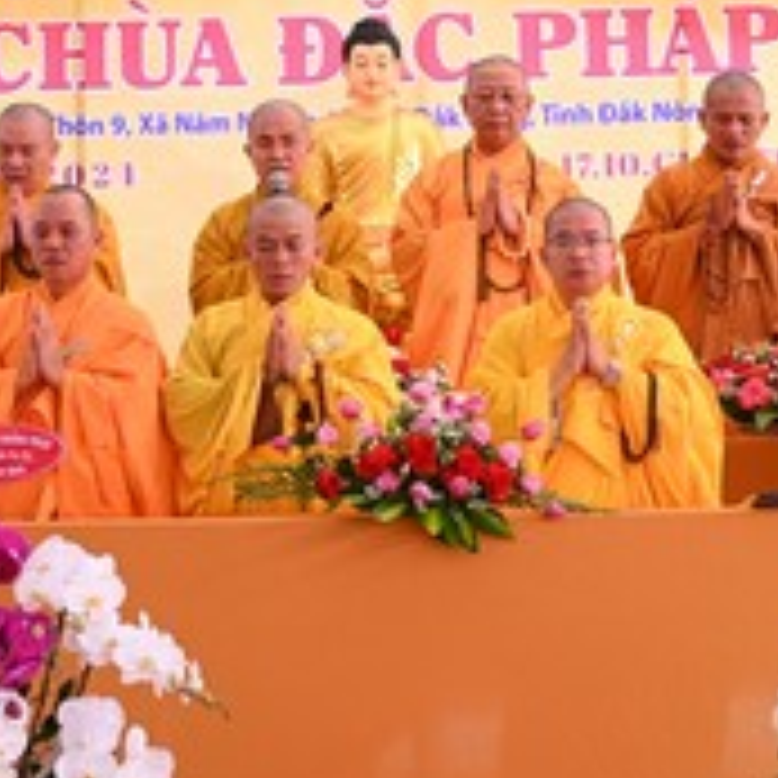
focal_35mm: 121
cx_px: 369
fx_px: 3077
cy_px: 85
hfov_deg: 14.4
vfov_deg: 14.3
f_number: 4.5
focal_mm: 38
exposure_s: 1/250
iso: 800
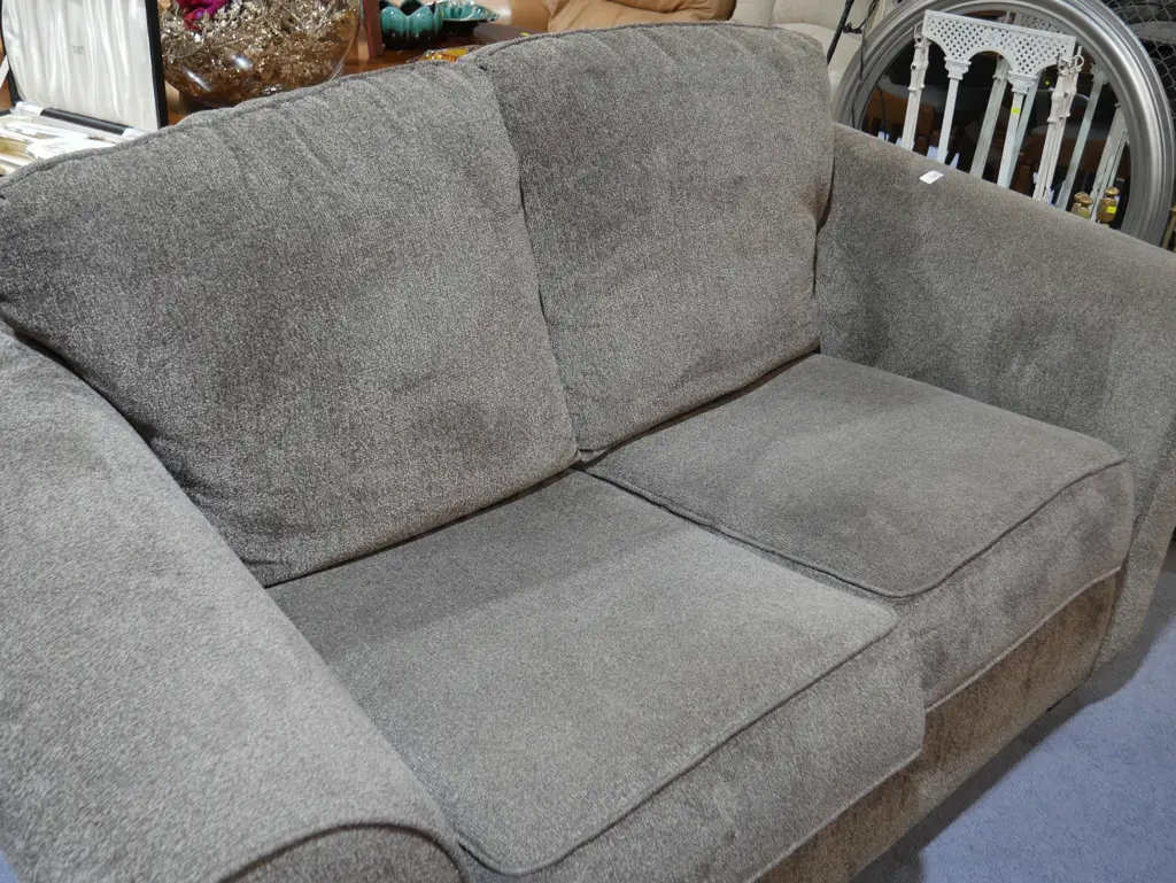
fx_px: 1292
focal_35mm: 38
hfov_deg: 49.0
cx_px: 588
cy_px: 442
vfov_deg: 37.8
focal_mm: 19
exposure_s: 1/60
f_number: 4.1
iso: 500
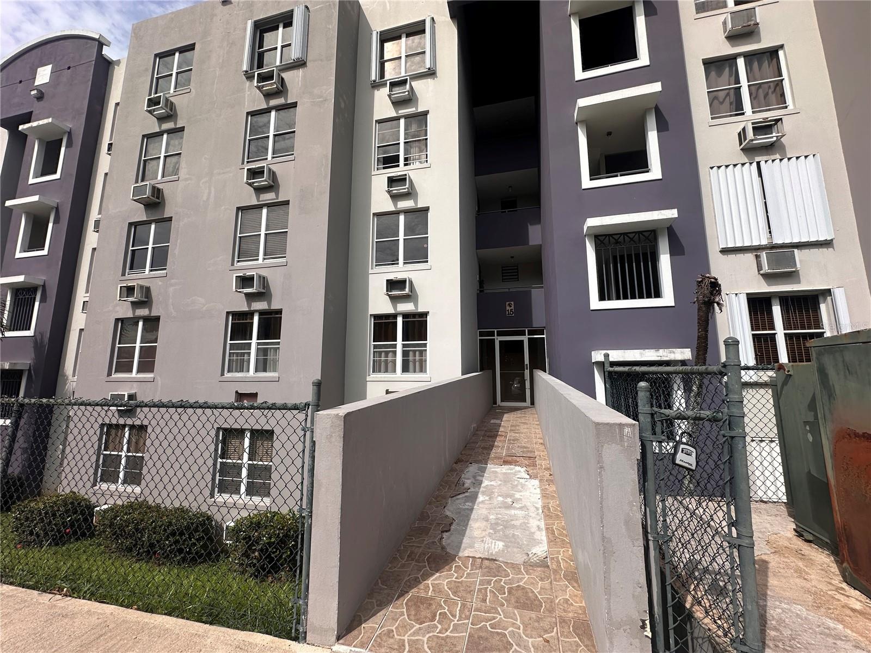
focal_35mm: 14
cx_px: 436
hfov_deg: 102.1
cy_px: 326
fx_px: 352
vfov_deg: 85.7
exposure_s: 1/2451
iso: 40
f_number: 2.2
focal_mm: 2.22
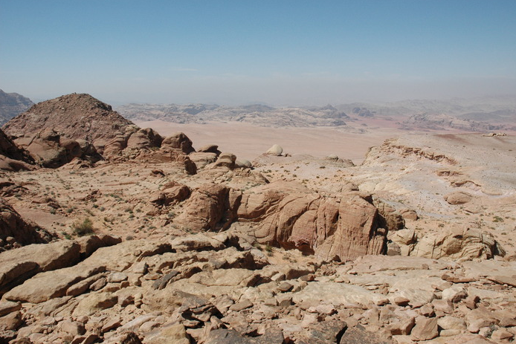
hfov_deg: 65.5
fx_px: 401
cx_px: 265
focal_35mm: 28
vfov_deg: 46.4
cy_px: 174
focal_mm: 18
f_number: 14
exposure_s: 1/800
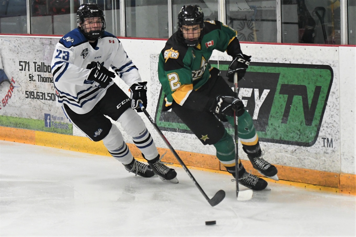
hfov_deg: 19.5
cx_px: 178
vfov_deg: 13.0
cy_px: 118
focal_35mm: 105
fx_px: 1038
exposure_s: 1/1000
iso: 2800
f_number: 2.8
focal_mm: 70
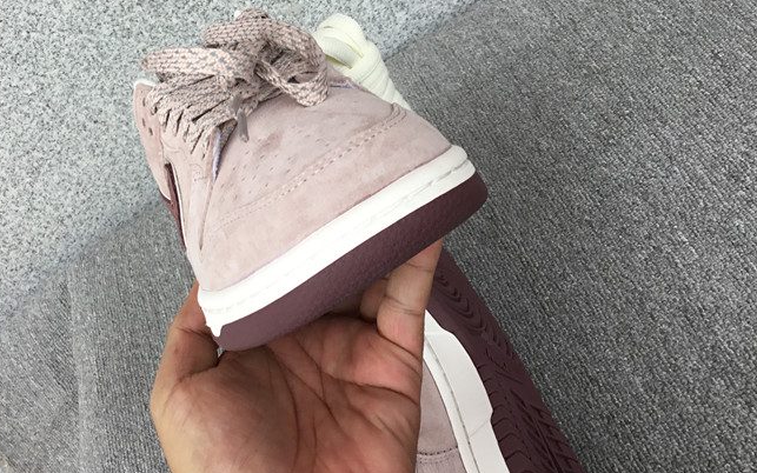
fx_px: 949
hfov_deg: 43.2
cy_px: 129
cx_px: 290
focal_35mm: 46
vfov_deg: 27.7
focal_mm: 3.3
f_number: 2.4
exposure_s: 1/100
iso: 25
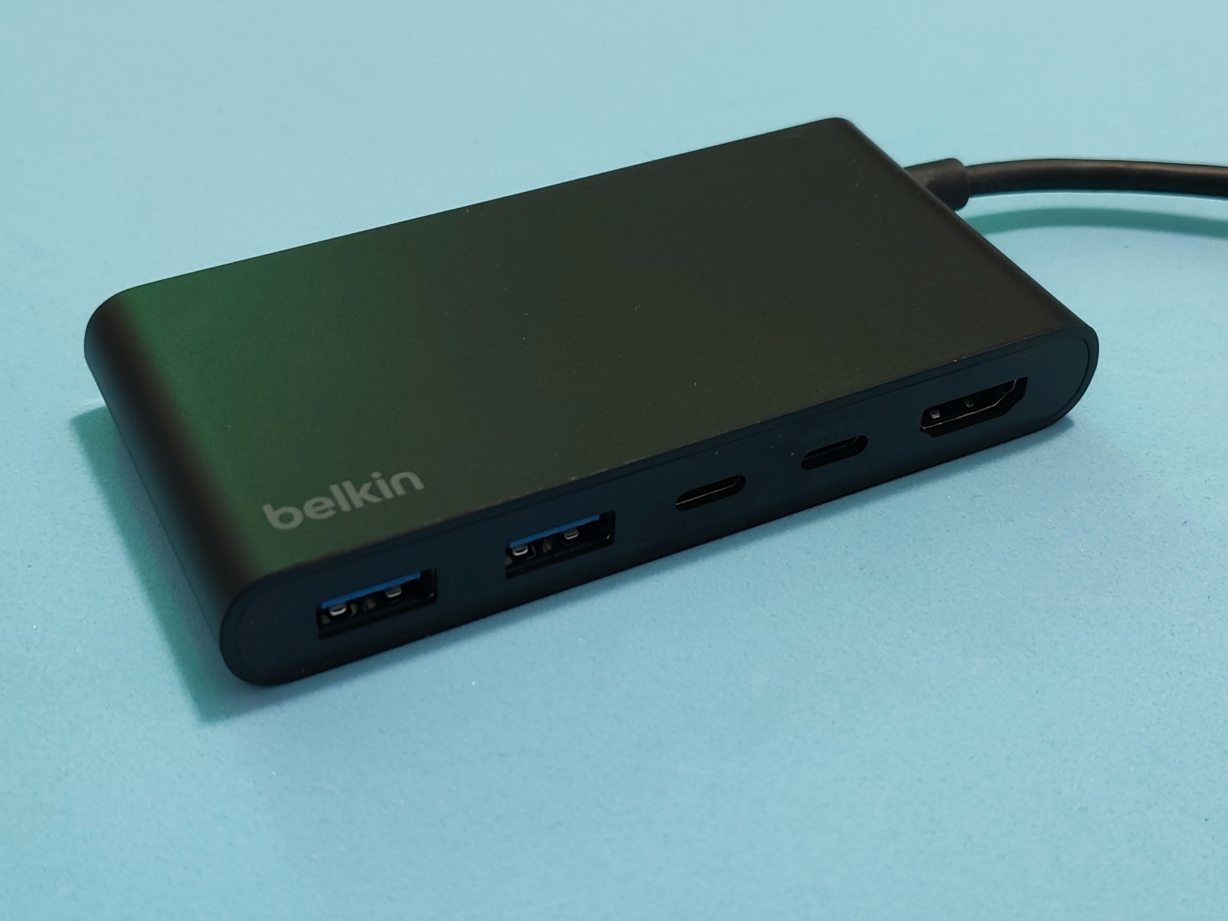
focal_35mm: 50
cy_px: 460
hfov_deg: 38.2
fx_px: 1774
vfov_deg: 29.1
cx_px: 614
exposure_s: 1/33.3
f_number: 1.88
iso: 1790
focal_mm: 5.56
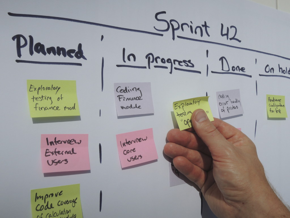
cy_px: 109
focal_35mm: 40
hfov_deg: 46.8
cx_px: 145
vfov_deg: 36.0
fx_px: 335
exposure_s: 1/1600
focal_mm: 7.2
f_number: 5.8
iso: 100
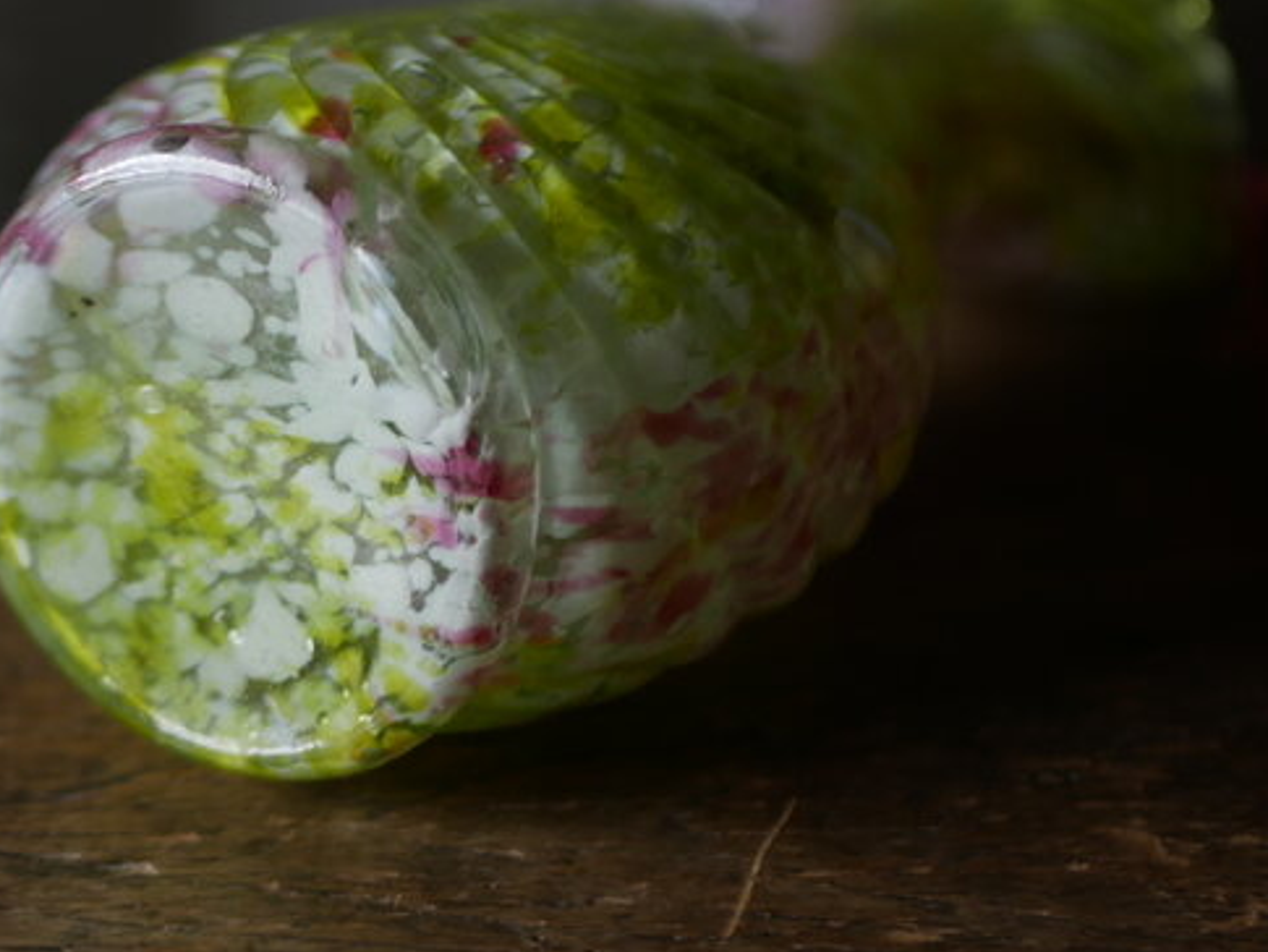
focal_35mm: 88
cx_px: 464
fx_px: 3224
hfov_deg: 22.2
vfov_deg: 16.6
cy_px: 120
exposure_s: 1/125
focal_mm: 25
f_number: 1.8
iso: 200
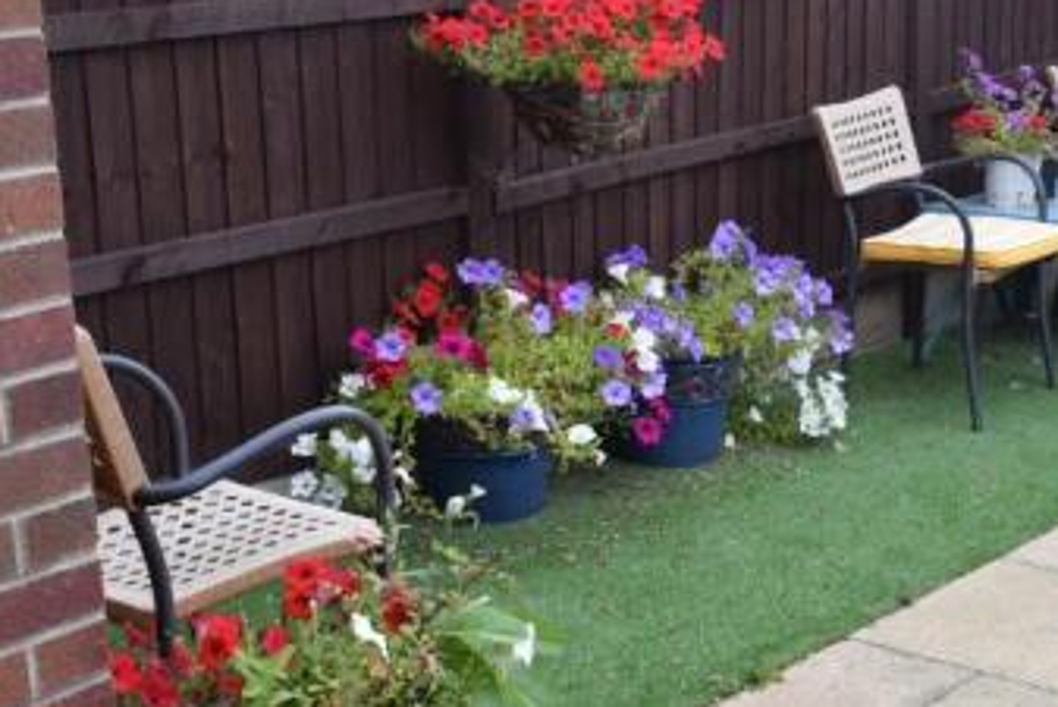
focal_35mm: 67
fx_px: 1969
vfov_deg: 20.3
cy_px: 350
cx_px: 868
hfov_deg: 29.3
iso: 800
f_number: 9
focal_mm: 23
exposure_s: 1/125
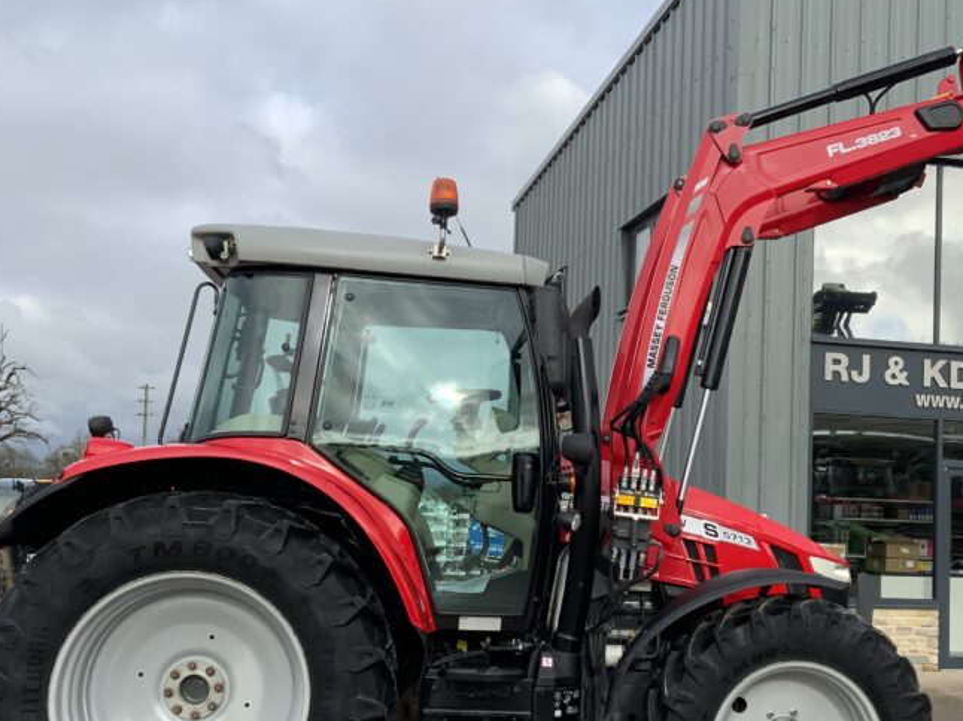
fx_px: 1279
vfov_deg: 31.4
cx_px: 587
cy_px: 436
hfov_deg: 41.0
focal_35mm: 46
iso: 16
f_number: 1.8
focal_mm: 3
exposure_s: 1/1076
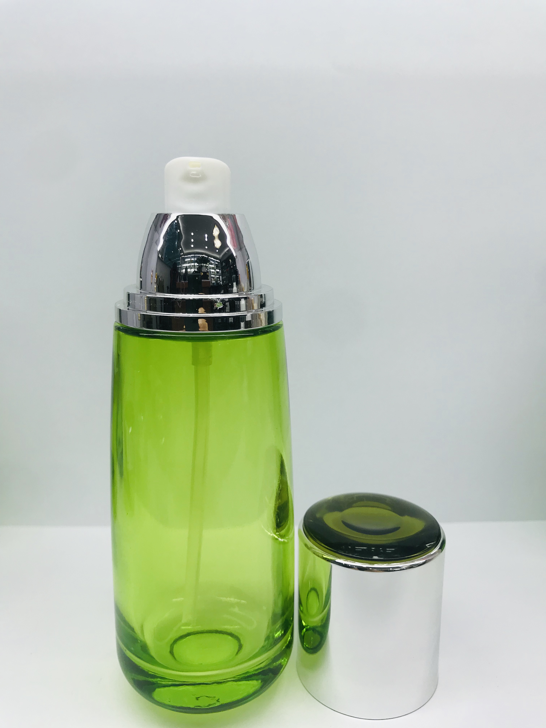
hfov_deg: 49.7
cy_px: 364
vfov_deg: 63.4
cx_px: 273
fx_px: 589
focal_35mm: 28
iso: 20
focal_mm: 3.99
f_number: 1.8
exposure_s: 1/341
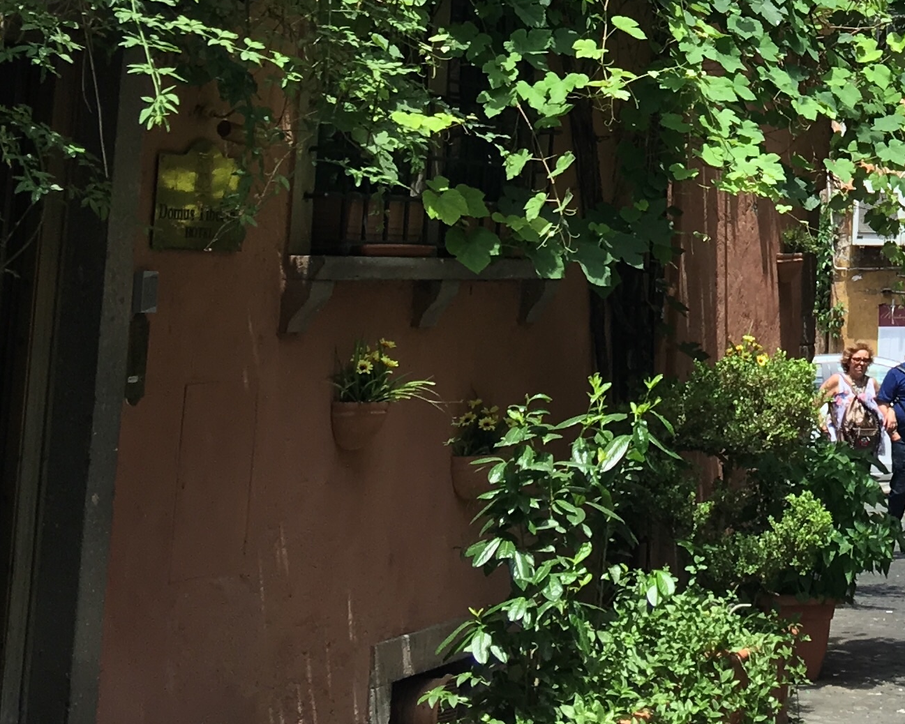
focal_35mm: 88
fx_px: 2357
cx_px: 1082
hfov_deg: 20.4
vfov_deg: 16.5
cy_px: -227
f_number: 2.2
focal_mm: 4.15
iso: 25
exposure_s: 1/371
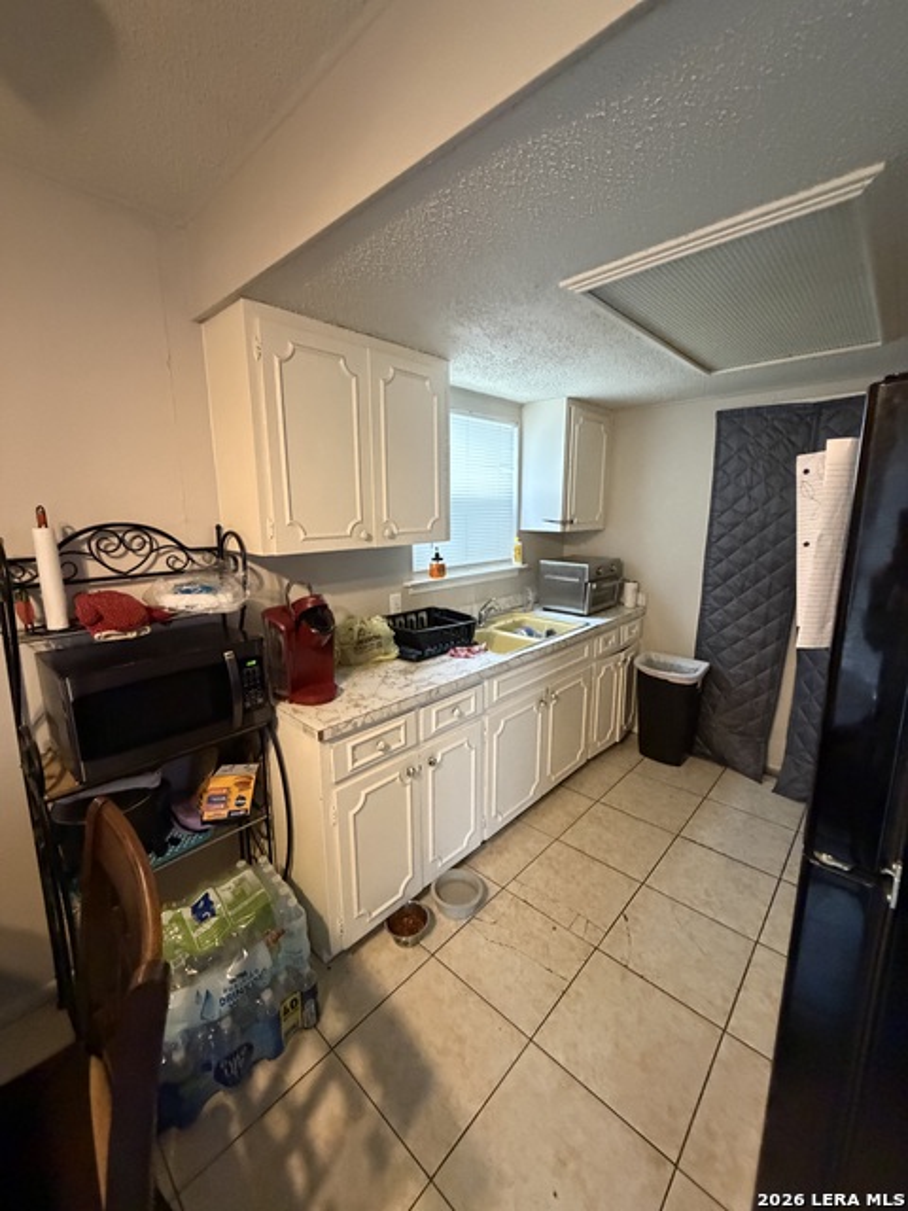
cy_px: 606
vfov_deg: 102.1
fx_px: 490
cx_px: 454
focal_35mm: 14
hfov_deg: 85.7
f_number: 2.2
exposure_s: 1/60
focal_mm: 2.22
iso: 1250
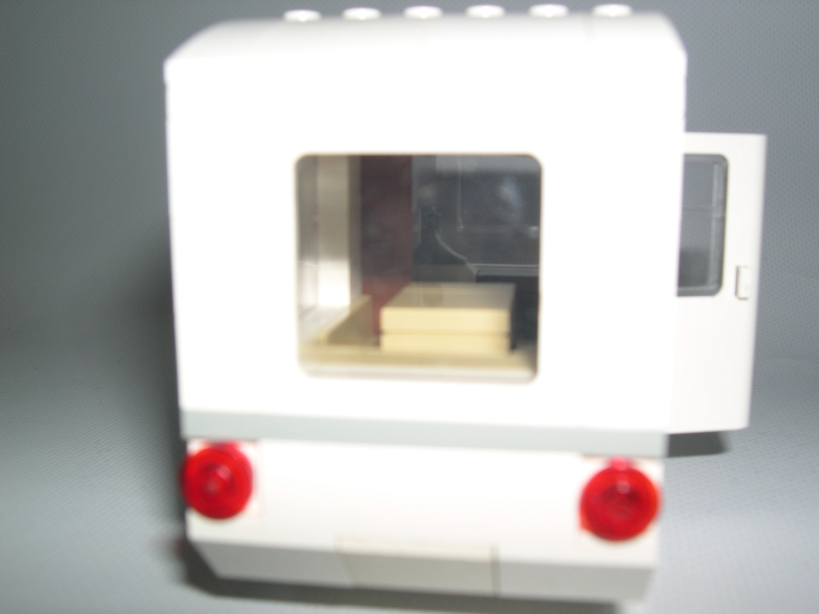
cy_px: 307
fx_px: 899
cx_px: 410
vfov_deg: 37.7
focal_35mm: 38
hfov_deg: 49.0
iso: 100
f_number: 7.6
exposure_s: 1/60
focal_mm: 8
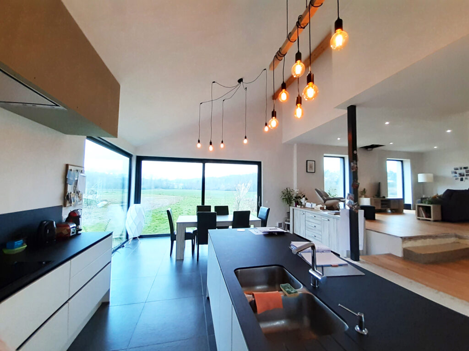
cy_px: 176
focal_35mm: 13
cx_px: 234
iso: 64
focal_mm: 1.13
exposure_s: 1/100
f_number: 2.2
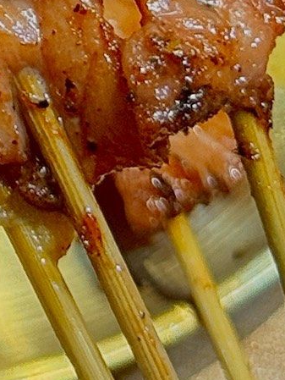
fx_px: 3204
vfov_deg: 6.4
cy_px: -567
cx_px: -347
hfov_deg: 5.0
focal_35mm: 292
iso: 100
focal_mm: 6.86
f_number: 1.78
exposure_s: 1/100
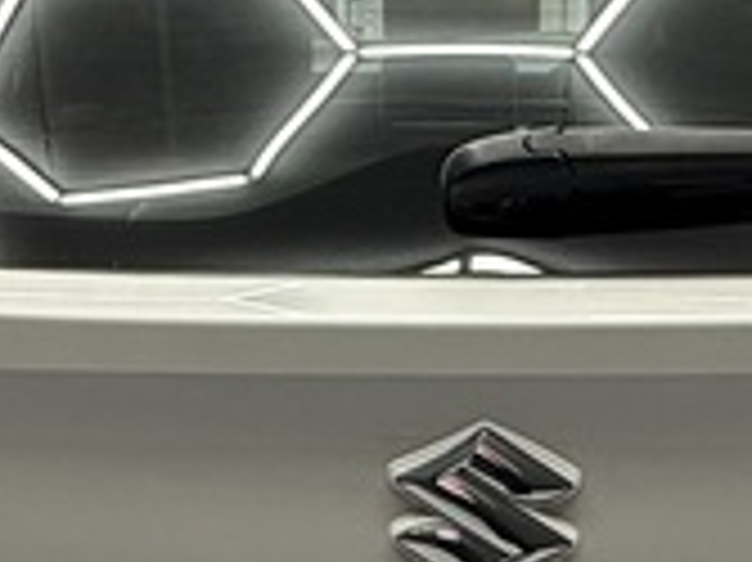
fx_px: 1867
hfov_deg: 22.7
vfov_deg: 17.0
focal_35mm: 86
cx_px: 500
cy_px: 463
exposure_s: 1/100
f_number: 2.2
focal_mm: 2.22
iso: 125
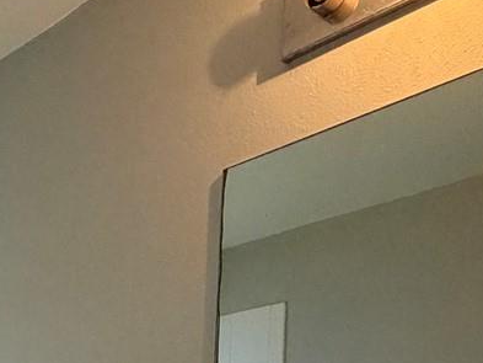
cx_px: -88
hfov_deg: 29.3
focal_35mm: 57
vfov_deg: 21.1
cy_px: 567
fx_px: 796
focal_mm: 2.22
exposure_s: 1/60
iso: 400
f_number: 2.2
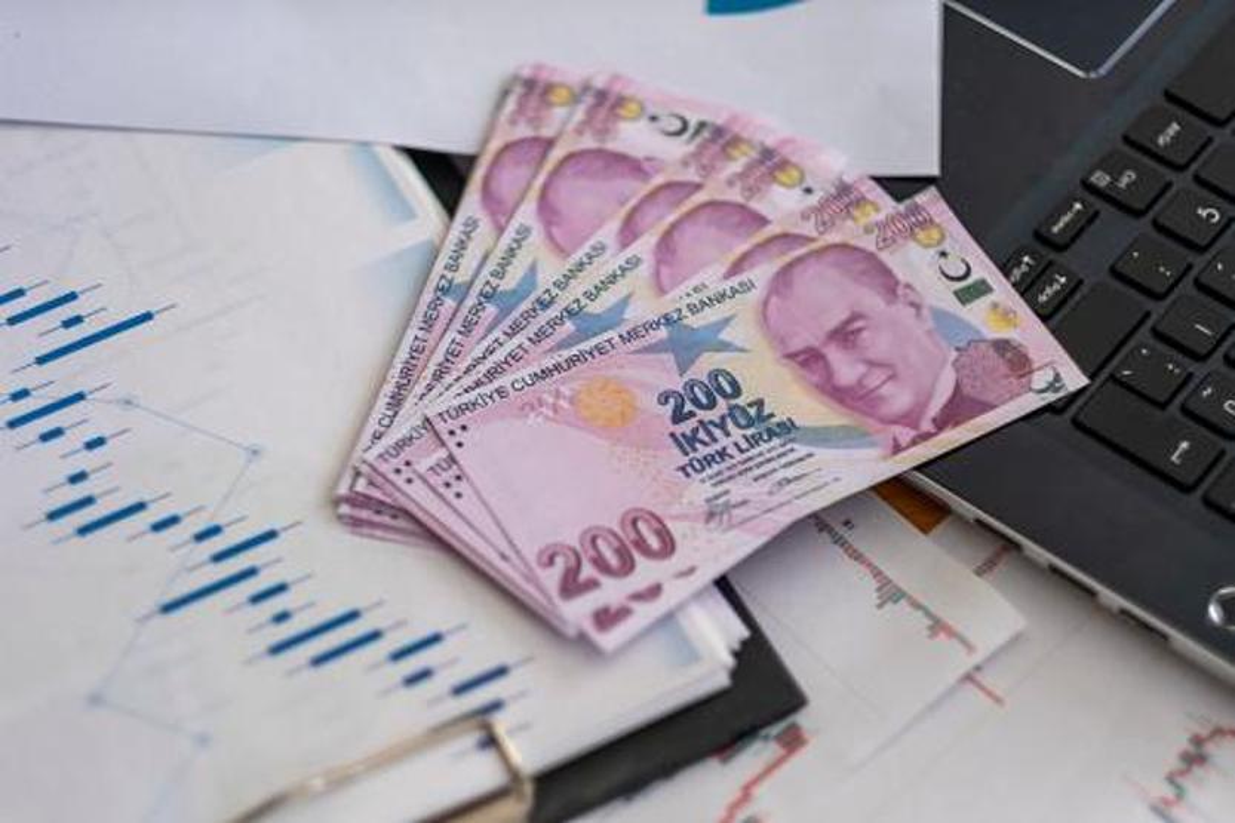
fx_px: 2881
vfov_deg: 16.3
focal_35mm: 84
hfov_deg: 24.2
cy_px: 412
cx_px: 618
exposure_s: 1/1000
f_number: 1.2
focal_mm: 56
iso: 160
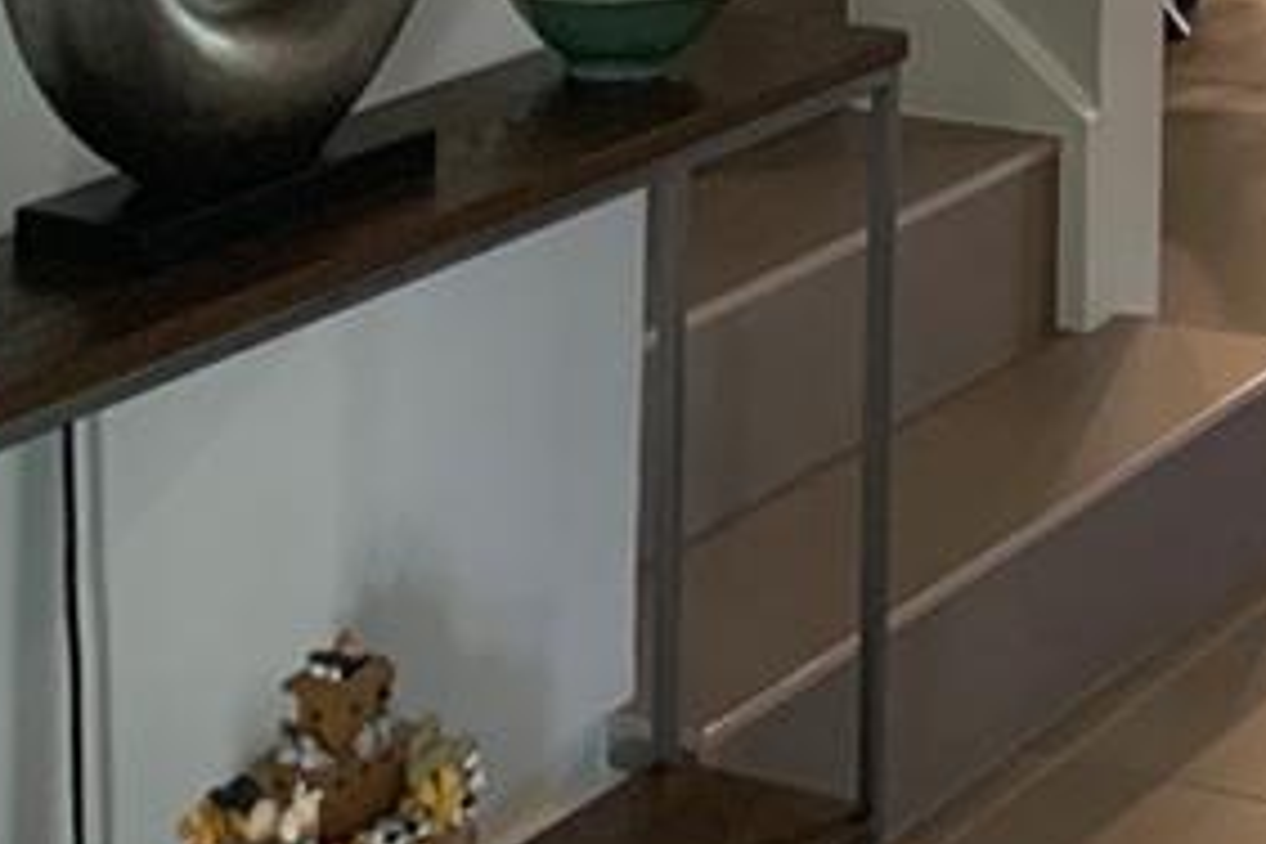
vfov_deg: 10.9
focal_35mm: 115
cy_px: -853
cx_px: 1666
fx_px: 4044
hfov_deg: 16.7
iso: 320
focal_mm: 4.25
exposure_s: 1/60
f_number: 1.8
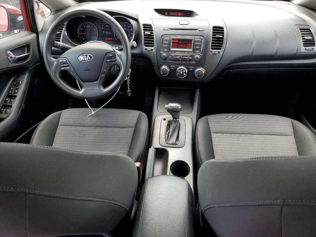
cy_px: 118
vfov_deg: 53.1
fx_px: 237
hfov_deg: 67.3
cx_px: 158
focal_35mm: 26
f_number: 1.5
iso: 50
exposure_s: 1/217
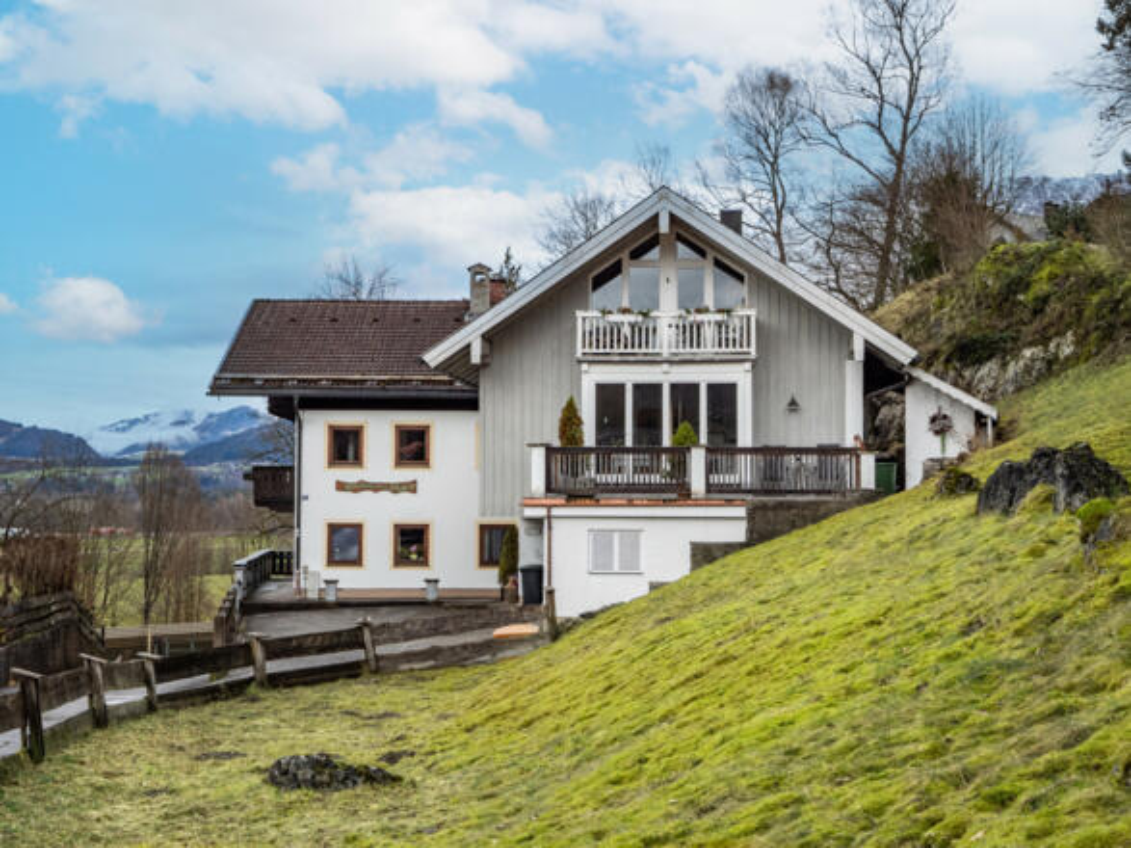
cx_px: 566
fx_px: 1633
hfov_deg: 38.2
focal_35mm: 50
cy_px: 424
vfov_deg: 29.1
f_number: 7.1
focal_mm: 25
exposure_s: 1/250
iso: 250
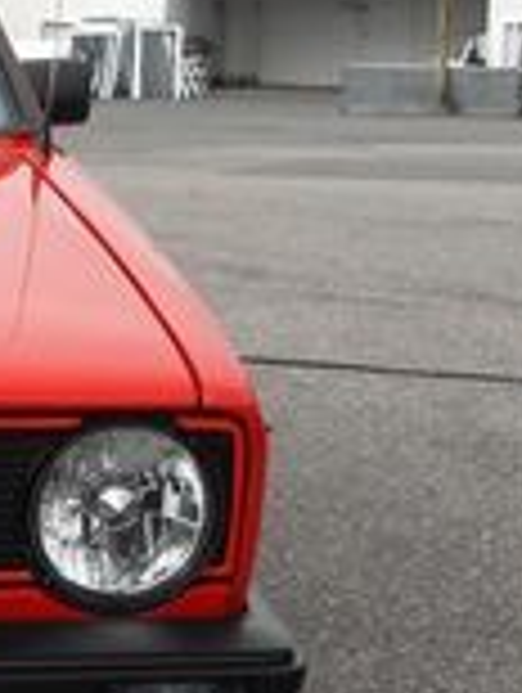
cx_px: -495
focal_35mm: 116
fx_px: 2326
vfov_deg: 16.9
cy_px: 468
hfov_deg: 11.6
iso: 80
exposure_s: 1/180
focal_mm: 6
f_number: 7.1
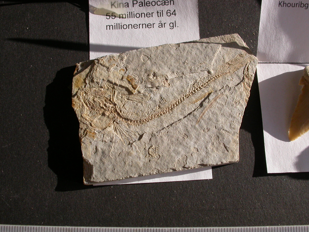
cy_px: 116
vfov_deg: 32.2
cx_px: 154
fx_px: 402
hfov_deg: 42.1
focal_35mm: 45
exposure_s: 1/304
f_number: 6.3
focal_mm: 9.3
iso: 100
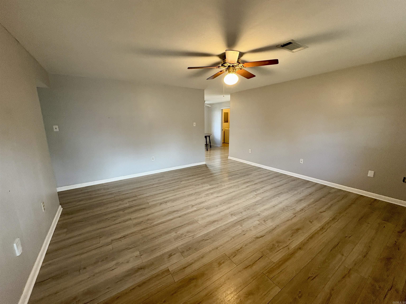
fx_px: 164
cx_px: 203
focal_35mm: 14
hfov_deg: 102.1
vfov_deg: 85.7
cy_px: 152
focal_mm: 2.22
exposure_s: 1/60
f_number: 2.2
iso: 400
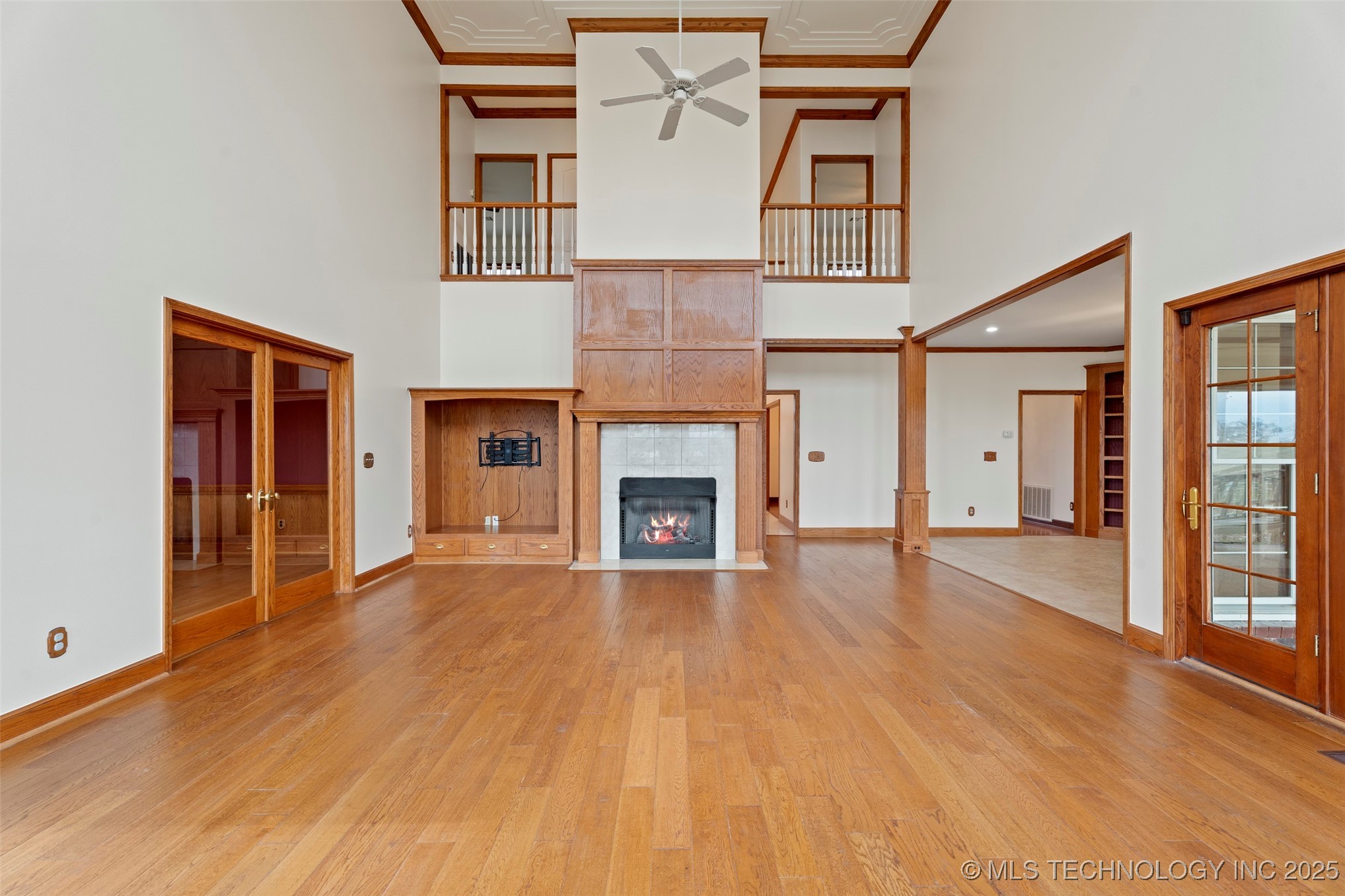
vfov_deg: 73.7
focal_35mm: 16
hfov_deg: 96.7
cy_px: 448
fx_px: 598
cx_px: 672
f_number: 9
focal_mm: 16
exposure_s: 1/6
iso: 250
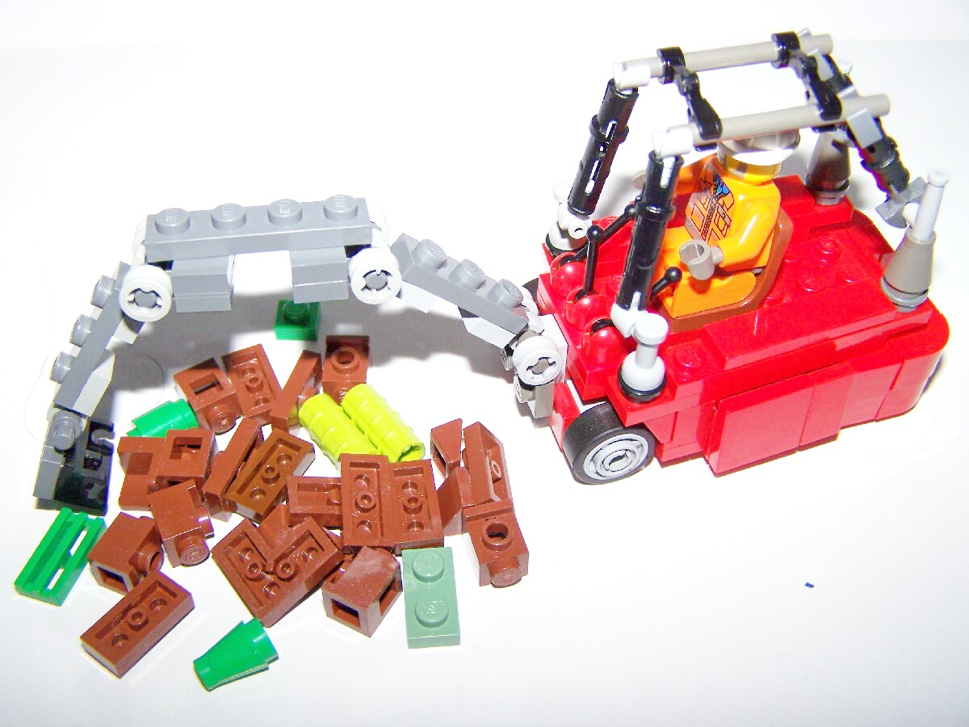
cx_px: 484
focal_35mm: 38
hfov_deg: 49.0
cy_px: 364
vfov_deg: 37.7
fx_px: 1064
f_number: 2.8
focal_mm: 6.3
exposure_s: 1/60
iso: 80
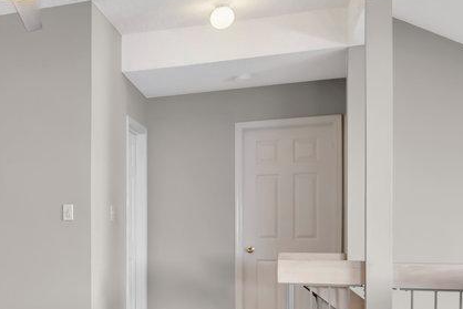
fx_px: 630
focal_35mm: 49
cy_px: 231
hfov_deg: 32.8
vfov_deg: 27.2
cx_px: -100
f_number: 5.6
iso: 320
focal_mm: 16
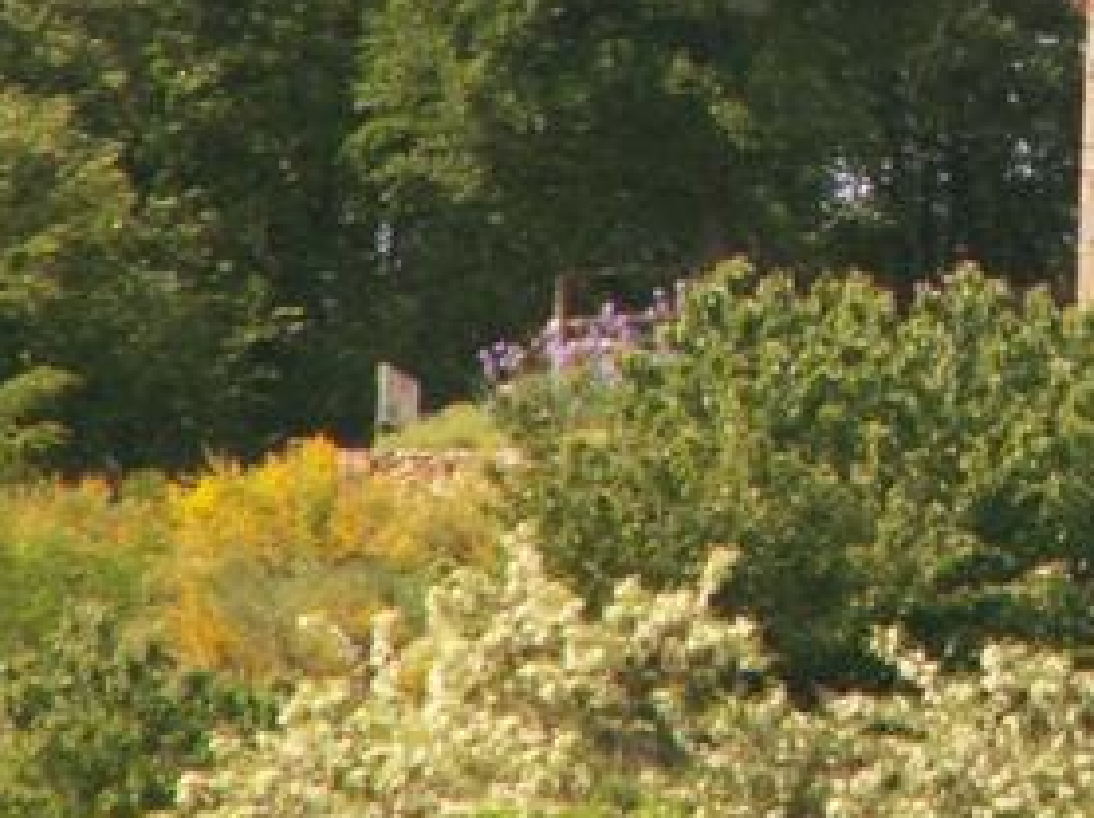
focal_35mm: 968
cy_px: -24
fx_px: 30566
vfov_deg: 1.5
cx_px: 1251
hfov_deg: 2.0
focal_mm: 69.45
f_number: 5.6
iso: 50
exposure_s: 1/160
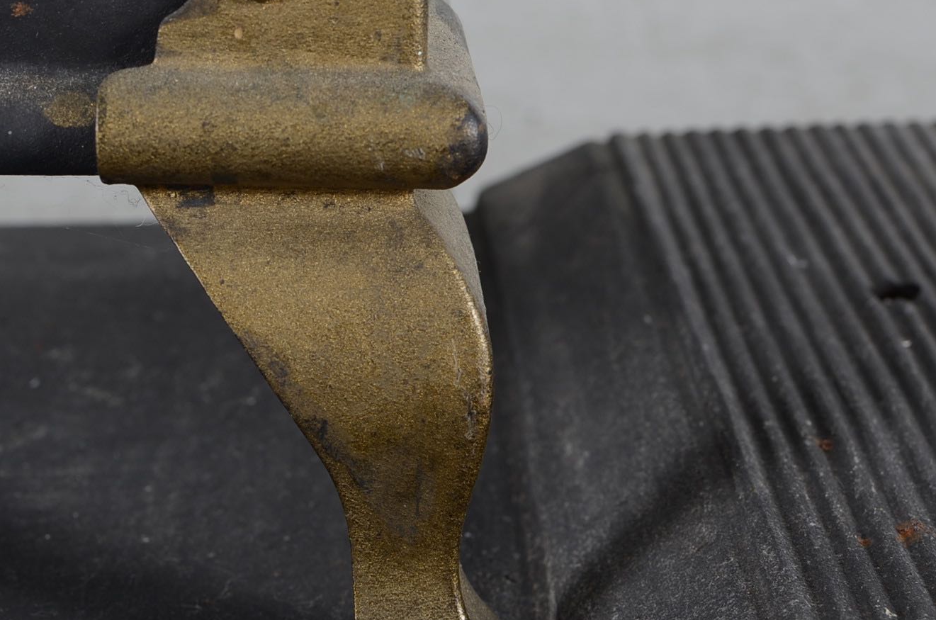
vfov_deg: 13.9
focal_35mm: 98
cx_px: 328
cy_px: 186
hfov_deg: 20.8
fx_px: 2541
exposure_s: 1/125
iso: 100
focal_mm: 35
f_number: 5.6
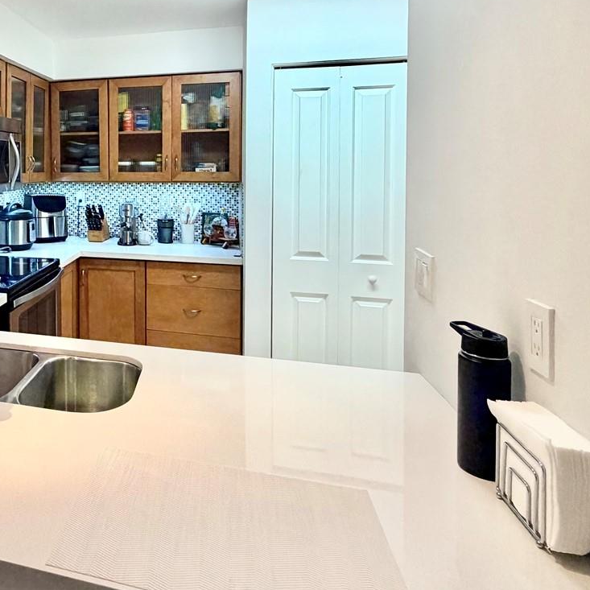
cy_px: 175
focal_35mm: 27
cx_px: 64
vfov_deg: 57.2
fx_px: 521
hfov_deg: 52.3
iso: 320
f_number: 2.2
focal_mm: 2.22
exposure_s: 1/120
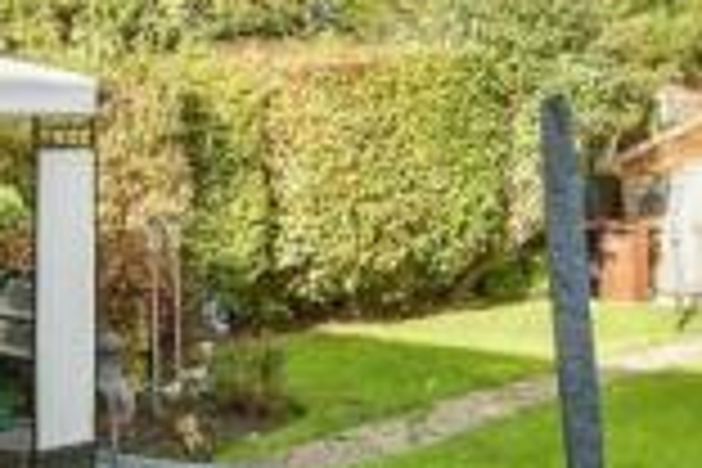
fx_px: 1228
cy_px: 119
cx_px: 178
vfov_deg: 21.4
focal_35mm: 63
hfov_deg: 31.3
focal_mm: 10
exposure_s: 1/100
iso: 200
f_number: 8
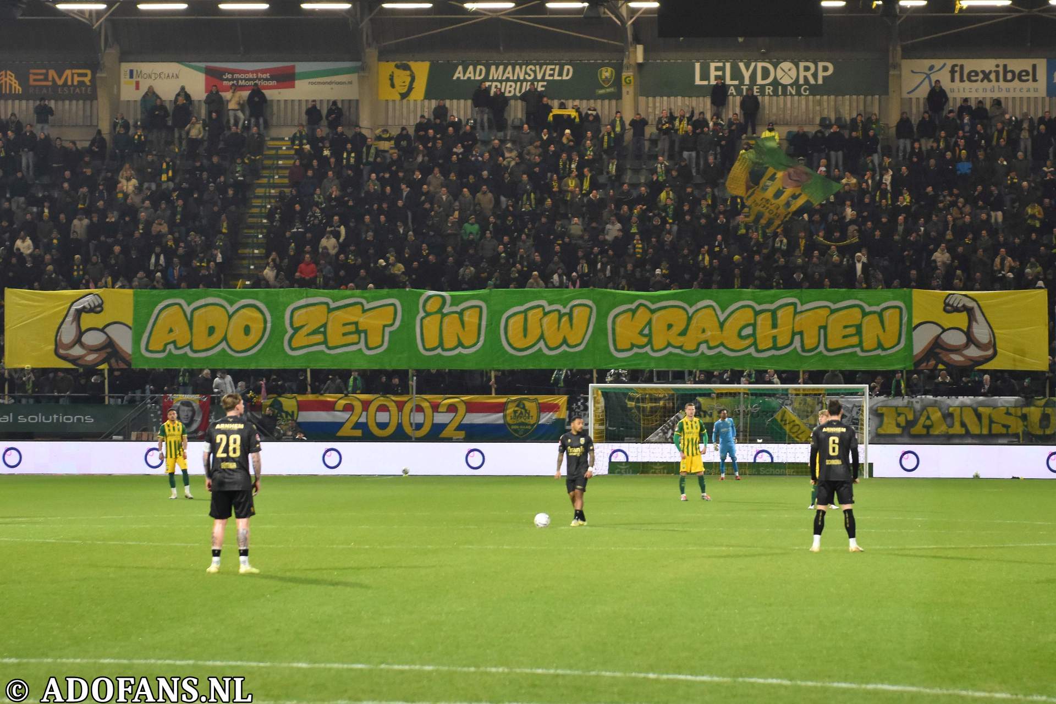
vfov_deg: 13.0
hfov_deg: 19.5
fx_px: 3080
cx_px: 528
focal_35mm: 105
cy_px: 352
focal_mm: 70
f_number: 2.8
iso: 1400
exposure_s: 1/250
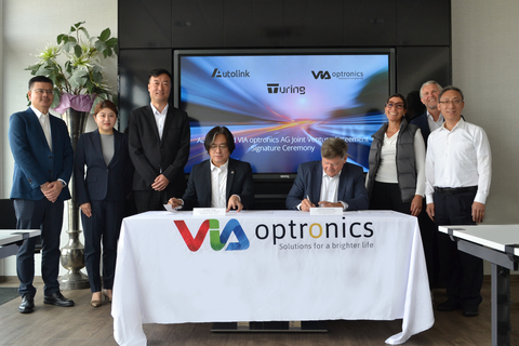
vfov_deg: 36.9
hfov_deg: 53.1
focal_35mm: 36
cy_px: 173
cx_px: 260
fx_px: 519
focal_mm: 24
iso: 400
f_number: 7.1
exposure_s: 1/40
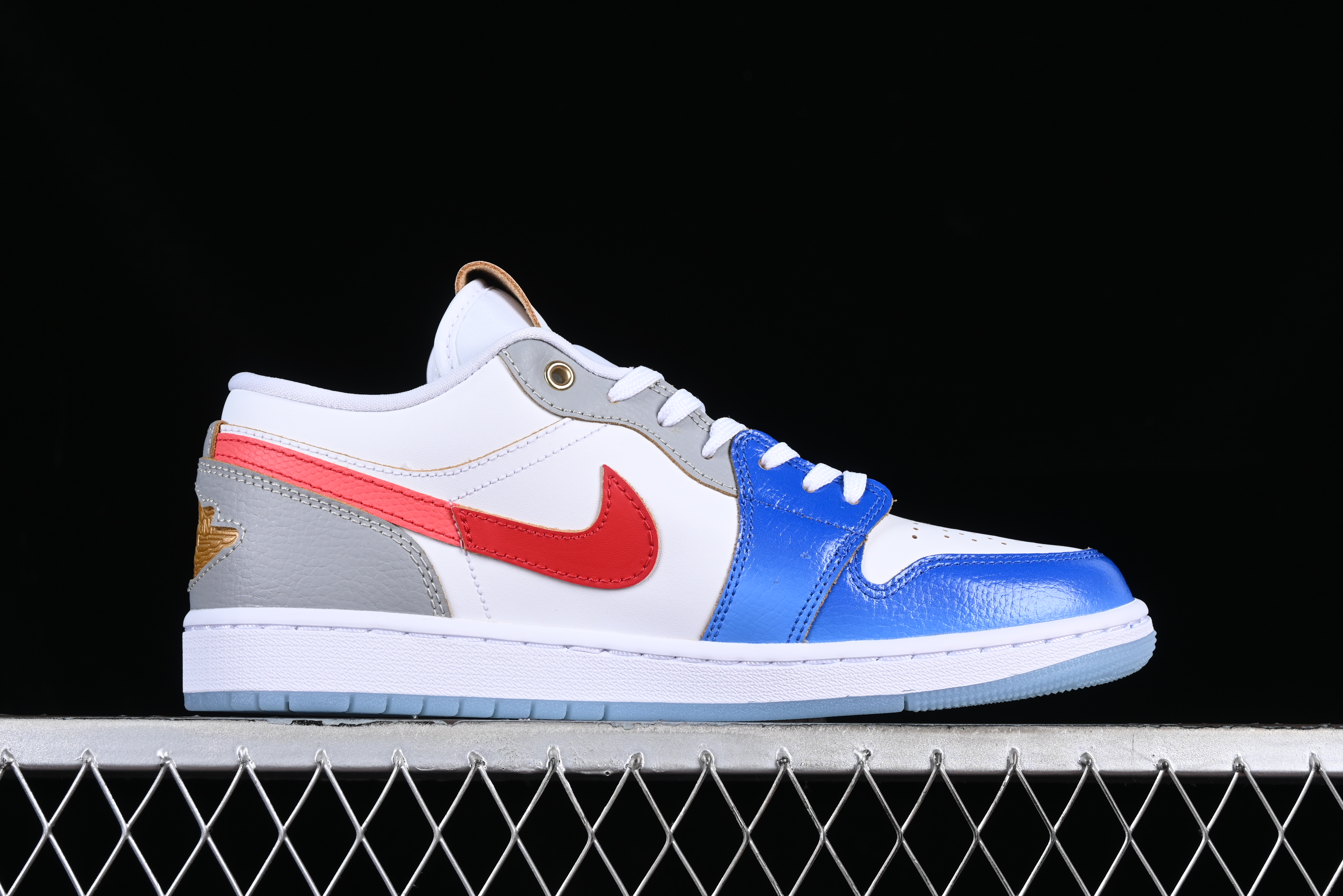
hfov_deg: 27.0
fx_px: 2798
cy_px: 448
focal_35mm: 75
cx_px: 672
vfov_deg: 18.2
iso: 160
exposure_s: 1/80
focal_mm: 50
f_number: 8
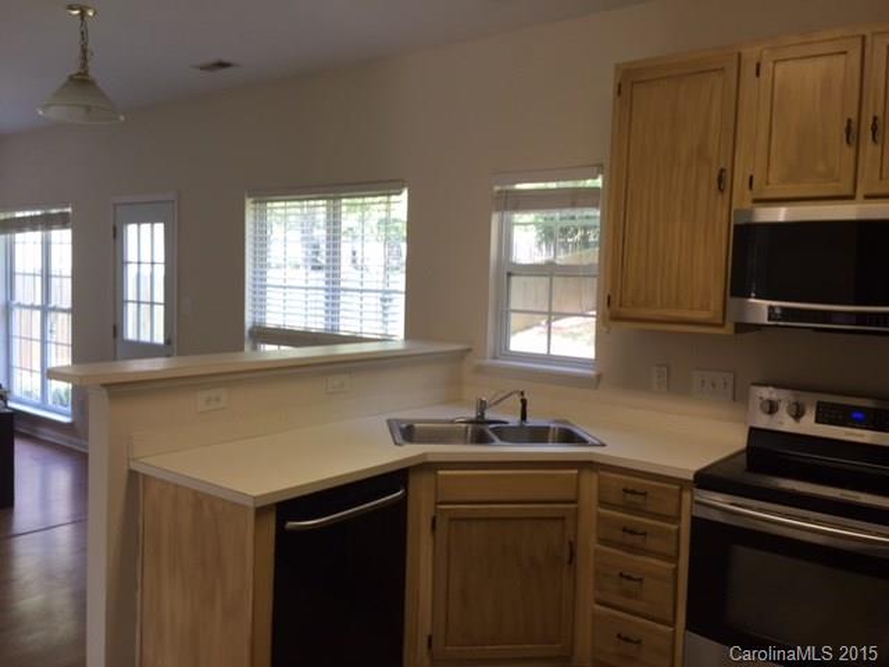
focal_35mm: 29
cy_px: 334
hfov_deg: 61.7
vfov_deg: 48.2
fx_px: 745
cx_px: 444
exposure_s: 1/40
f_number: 2.2
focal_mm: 4.15
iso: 40
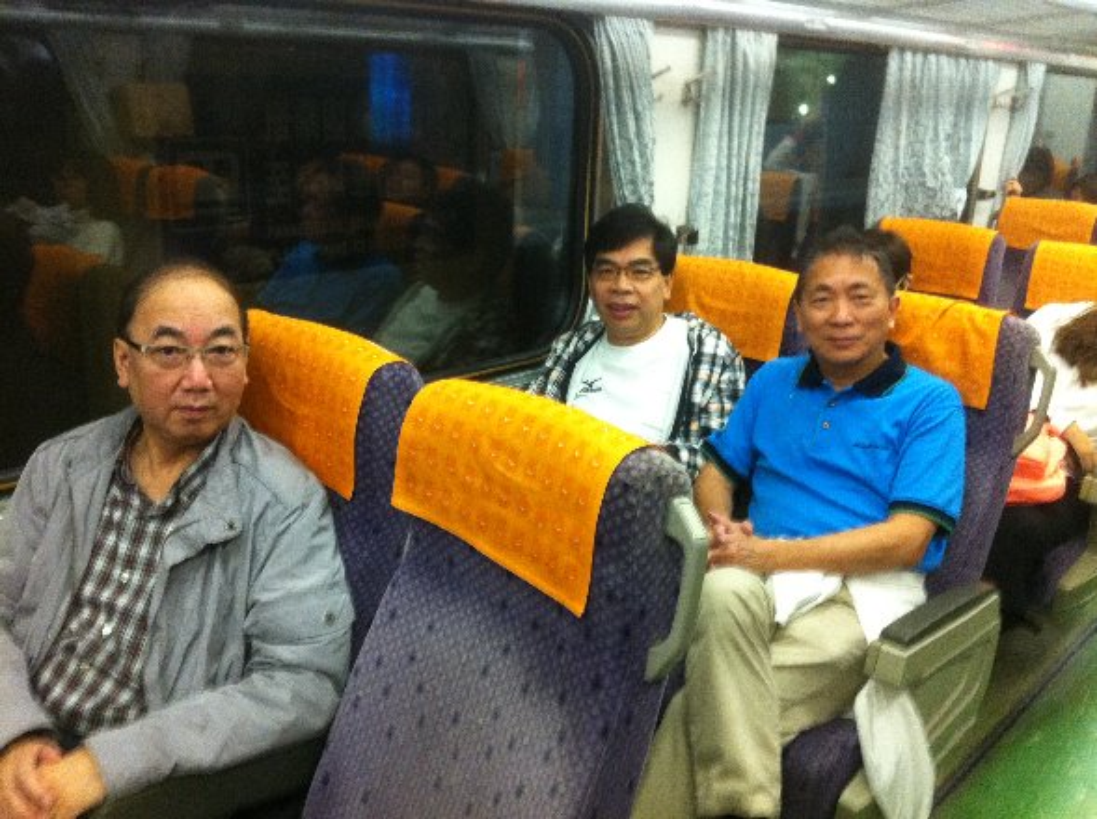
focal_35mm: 35
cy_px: 410
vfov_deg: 40.6
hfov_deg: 52.7
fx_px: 1108
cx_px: 548
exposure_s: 1/15
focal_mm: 3.85
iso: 250
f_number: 2.8
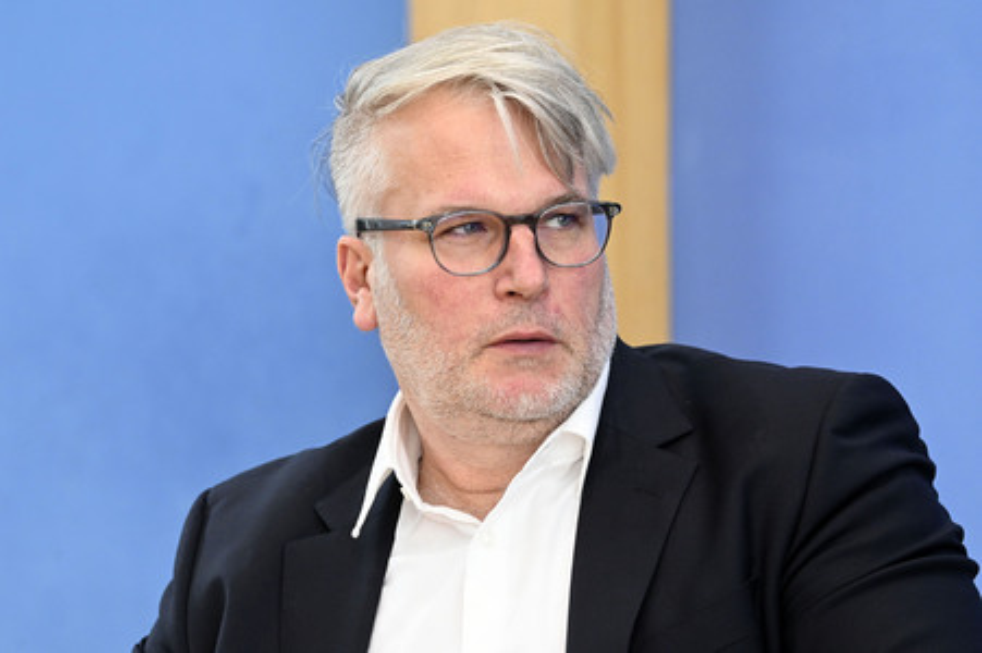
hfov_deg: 10.8
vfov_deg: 7.2
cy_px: 326
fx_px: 5179
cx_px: 491
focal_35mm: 190
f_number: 7.1
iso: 4000
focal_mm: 190
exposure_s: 1/500
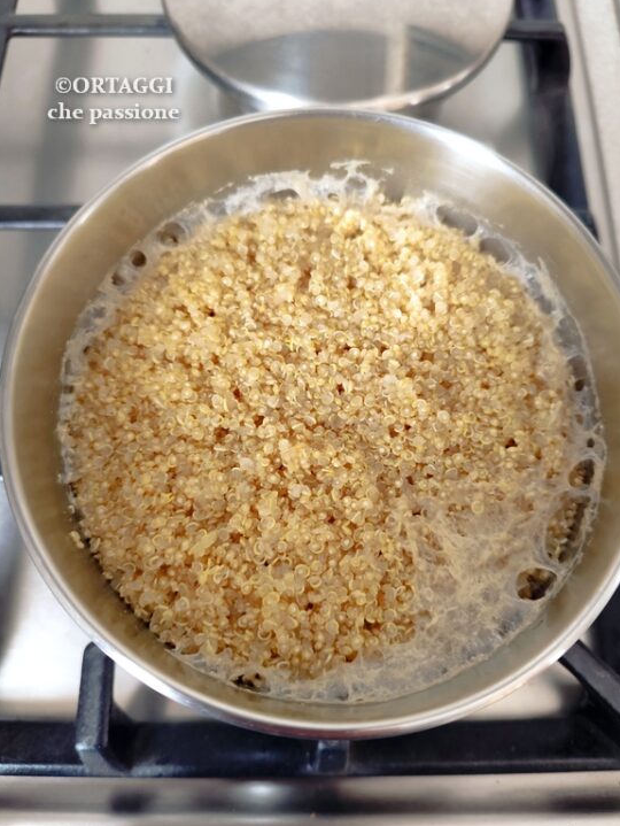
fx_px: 573
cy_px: 399
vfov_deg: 71.5
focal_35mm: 24
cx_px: 321
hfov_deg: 56.8
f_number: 1.65
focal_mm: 6.14
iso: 1250
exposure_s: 1/33.3
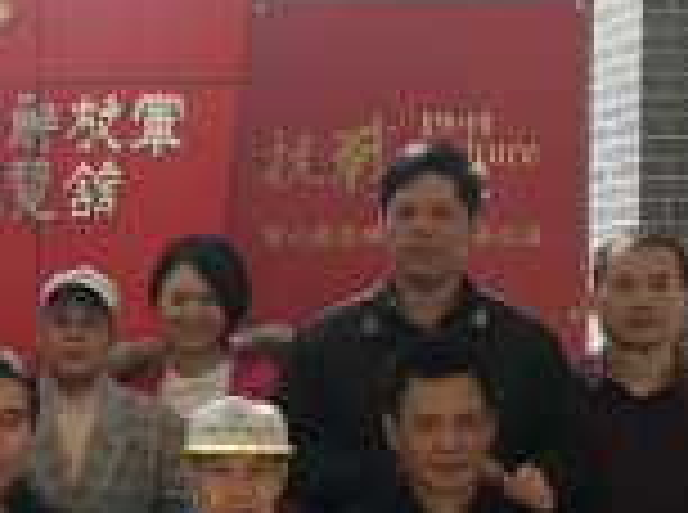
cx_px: -63
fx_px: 1884
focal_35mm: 95
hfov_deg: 19.8
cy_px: 358
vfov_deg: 15.5
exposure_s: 1/17
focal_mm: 4.15
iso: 32
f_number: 2.2
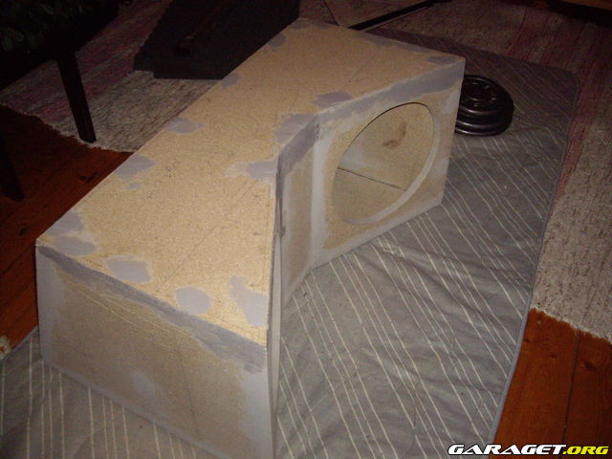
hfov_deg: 49.0
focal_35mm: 38
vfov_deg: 37.7
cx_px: 306
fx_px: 672
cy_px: 230
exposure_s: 1/40
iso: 400
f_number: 2.7
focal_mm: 6.2
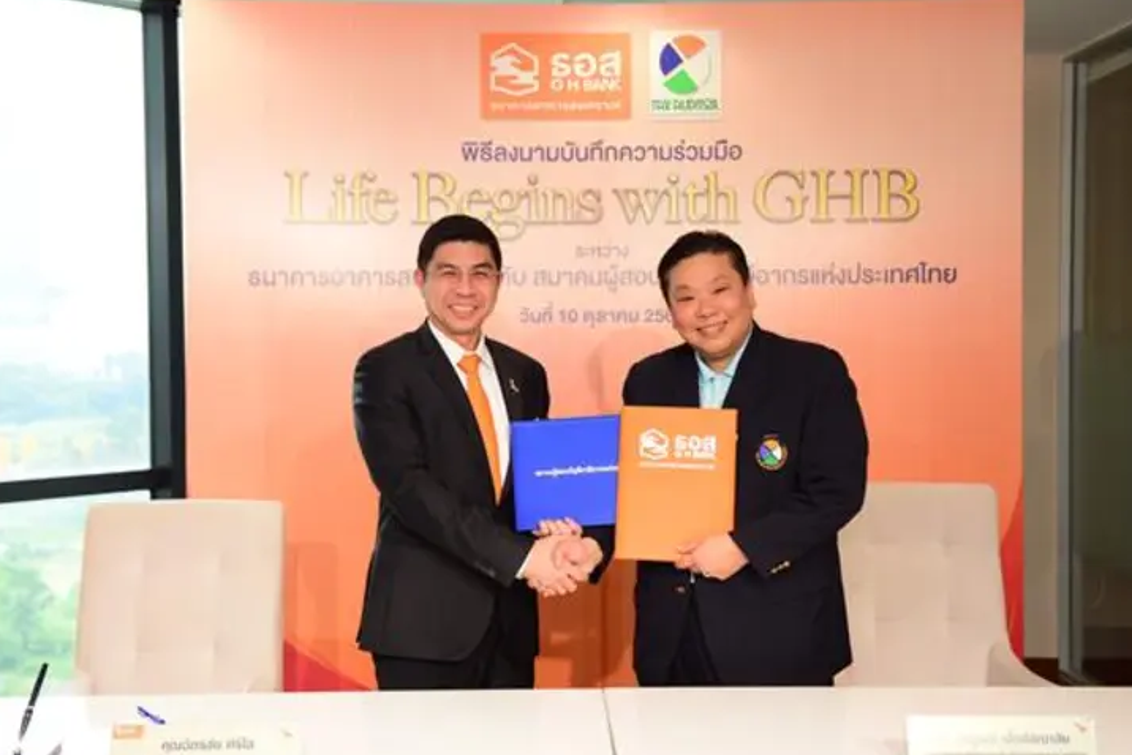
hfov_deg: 40.3
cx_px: 555
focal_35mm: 49
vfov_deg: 27.5
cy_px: 378
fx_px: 1541
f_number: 4
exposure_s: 1/250
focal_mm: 45
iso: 1600
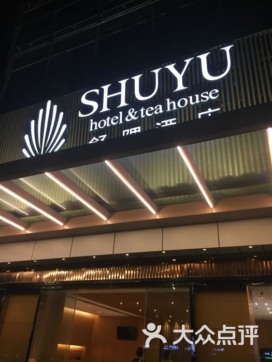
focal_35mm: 29
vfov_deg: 61.7
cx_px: 136
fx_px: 304
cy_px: 181
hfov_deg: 48.2
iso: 100
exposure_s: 1/33
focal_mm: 4.15
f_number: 2.2
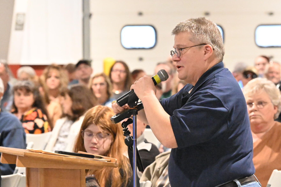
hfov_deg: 6.9
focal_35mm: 300
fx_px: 2341
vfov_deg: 4.6
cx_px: 140
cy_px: 94
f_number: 9
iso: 25600
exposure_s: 1/250
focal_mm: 200
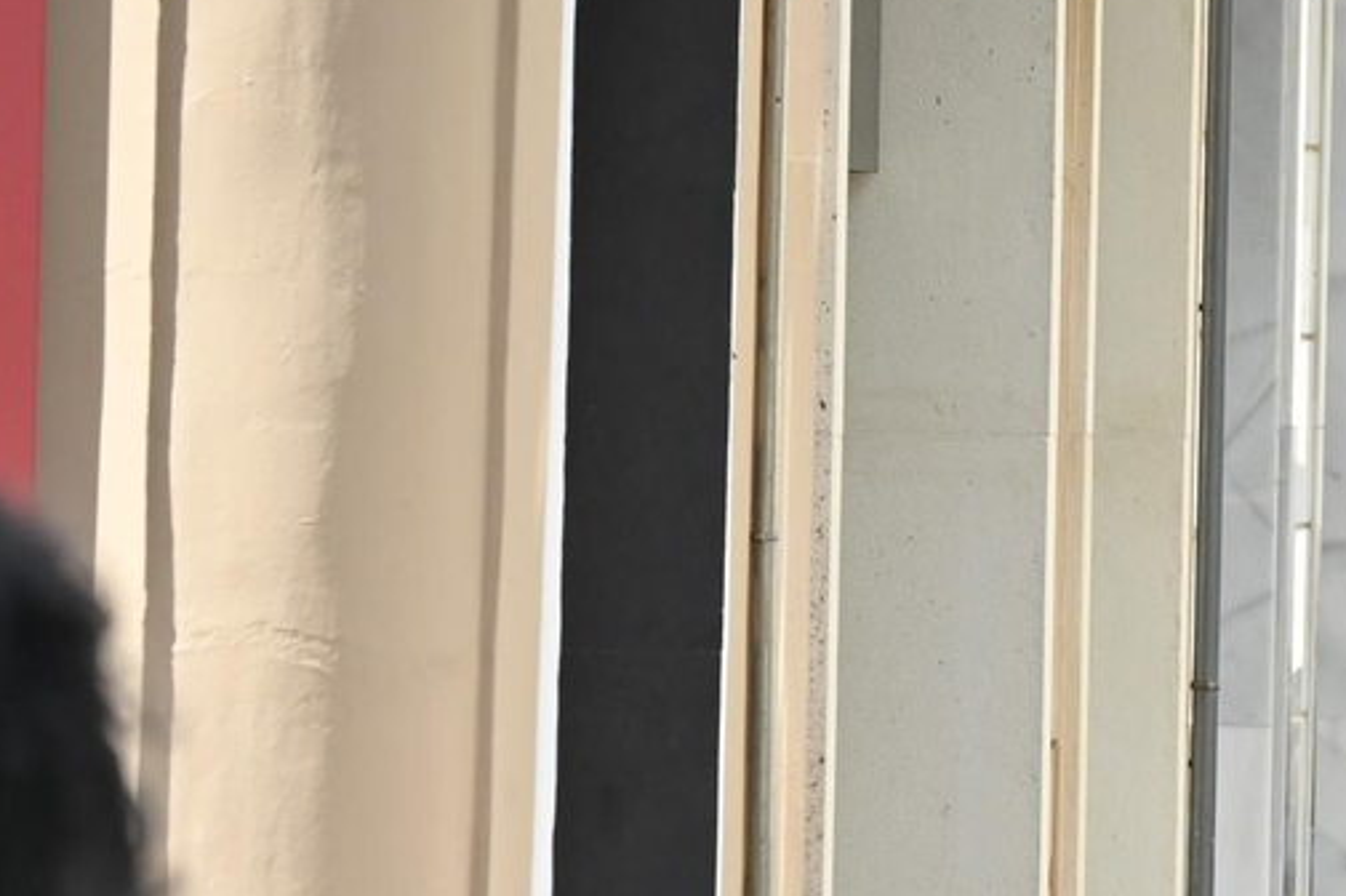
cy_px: 1275
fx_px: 40838
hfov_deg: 1.9
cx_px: 1876
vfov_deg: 1.3
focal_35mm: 1093
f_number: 6
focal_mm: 230
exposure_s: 1/500
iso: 500
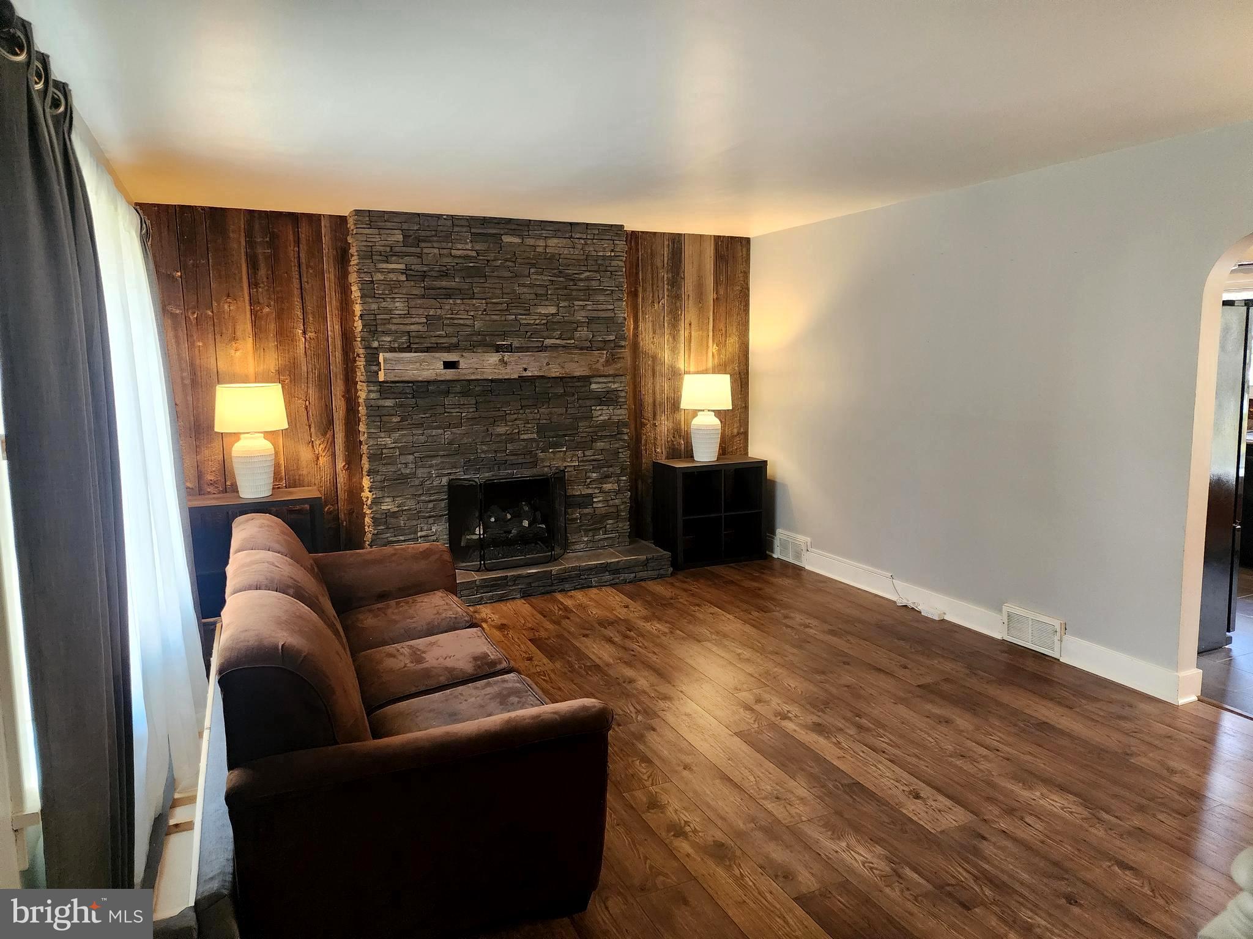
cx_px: 626
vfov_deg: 58.9
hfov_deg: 73.9
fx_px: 833
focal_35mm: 23
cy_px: 470
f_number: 1.8
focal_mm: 6.4
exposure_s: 1/120
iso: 640
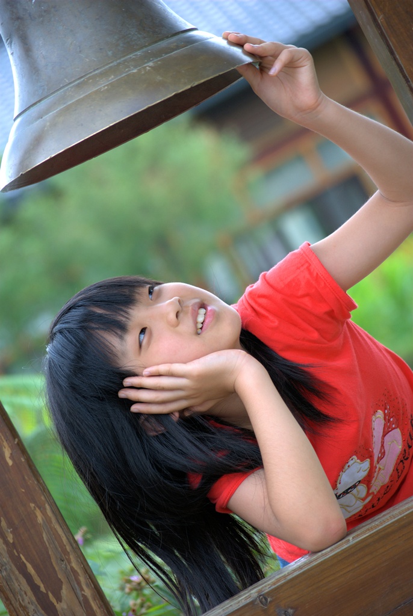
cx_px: 206
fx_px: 2624
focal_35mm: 153
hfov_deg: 9.0
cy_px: 308
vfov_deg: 13.4
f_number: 4.5
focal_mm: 102
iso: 100
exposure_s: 1/60
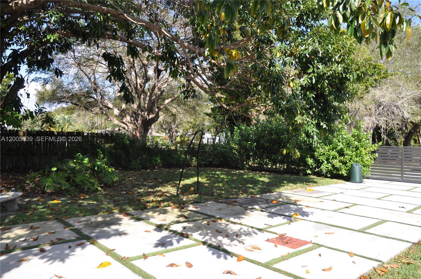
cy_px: 140
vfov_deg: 47.8
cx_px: 210
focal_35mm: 27
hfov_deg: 67.5
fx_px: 315
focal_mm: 18
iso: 200
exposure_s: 1/200
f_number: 10
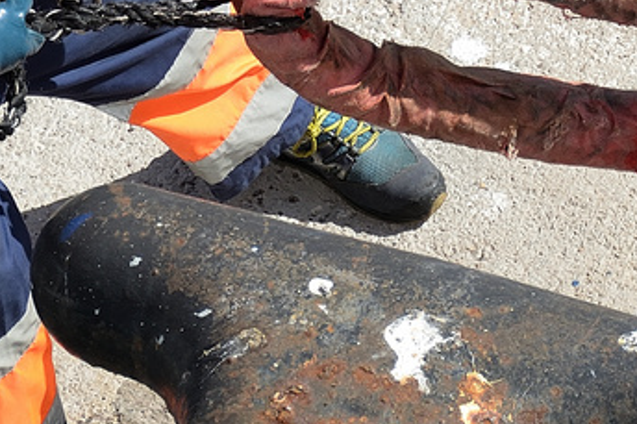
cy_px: 272
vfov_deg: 1.9
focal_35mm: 741
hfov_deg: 2.8
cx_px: 430
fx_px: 13111
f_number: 8
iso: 200
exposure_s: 1/500
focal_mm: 105
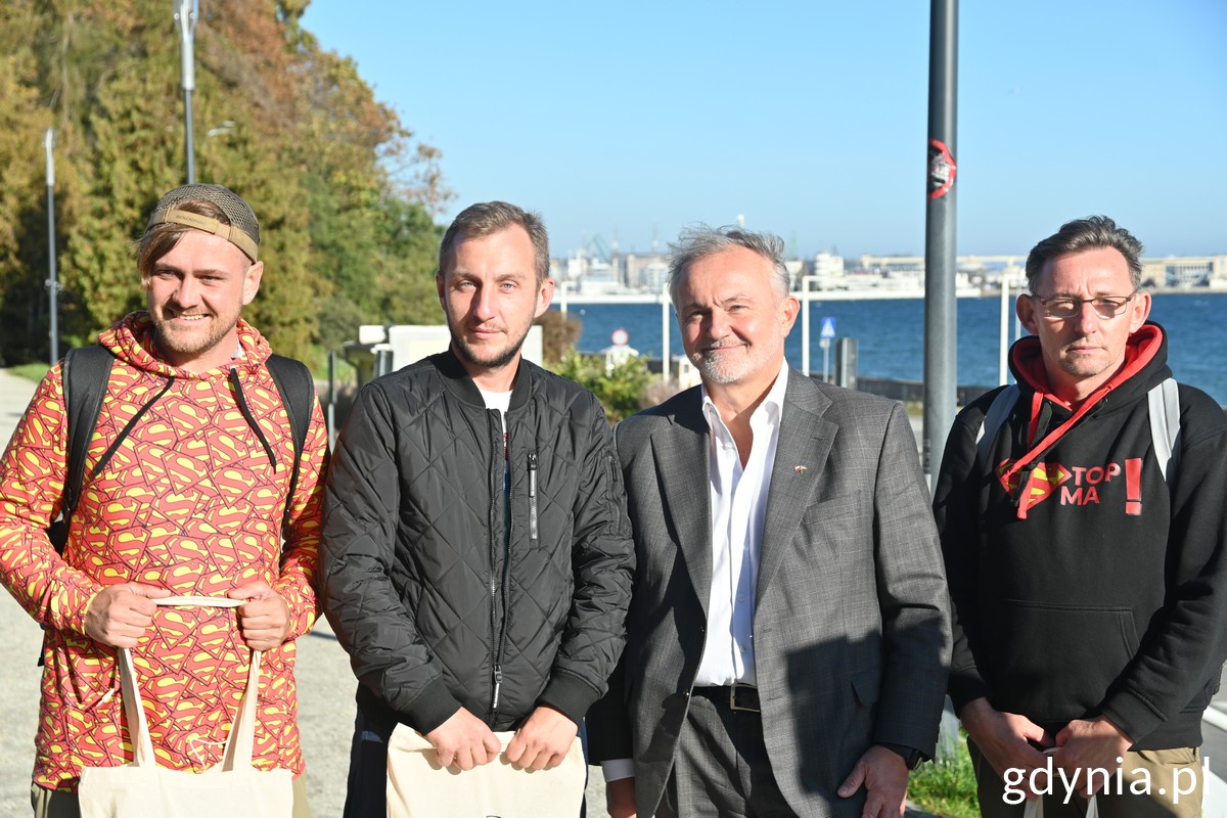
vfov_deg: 20.2
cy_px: 409
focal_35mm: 68
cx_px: 614
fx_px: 2300
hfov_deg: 29.9
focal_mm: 45
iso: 100
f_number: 5.6
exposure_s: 1/400
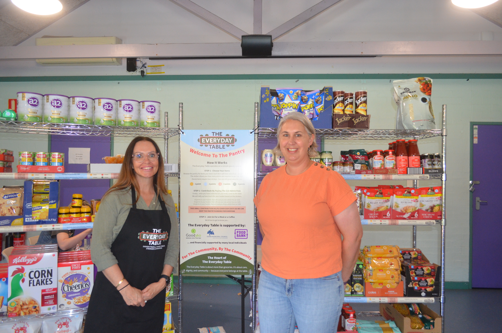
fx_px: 376
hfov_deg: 67.5
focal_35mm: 27
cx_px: 251
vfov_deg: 47.7
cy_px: 166
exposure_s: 1/60
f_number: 3.5
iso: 1250
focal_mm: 18
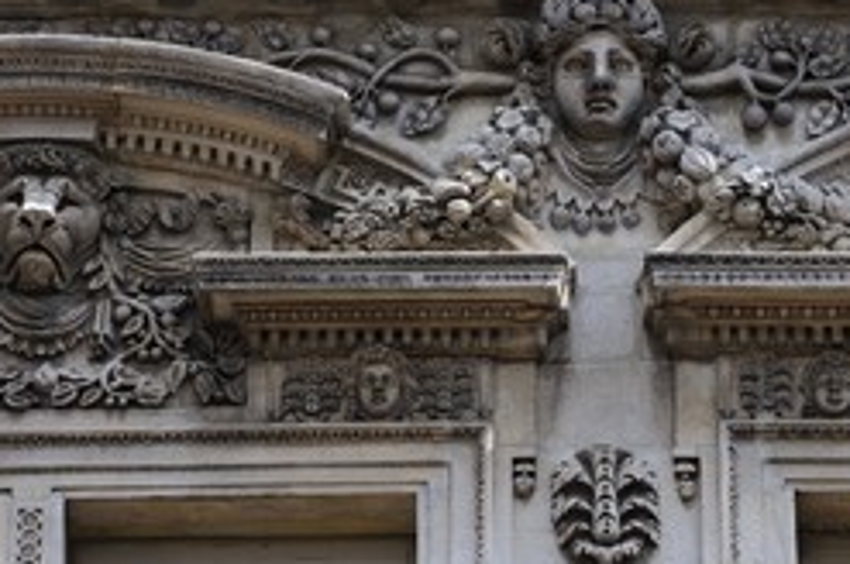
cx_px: 635
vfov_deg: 4.7
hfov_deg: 7.1
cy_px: 361
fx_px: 6838
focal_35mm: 290
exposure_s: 1/250
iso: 200
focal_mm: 170
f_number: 7.1
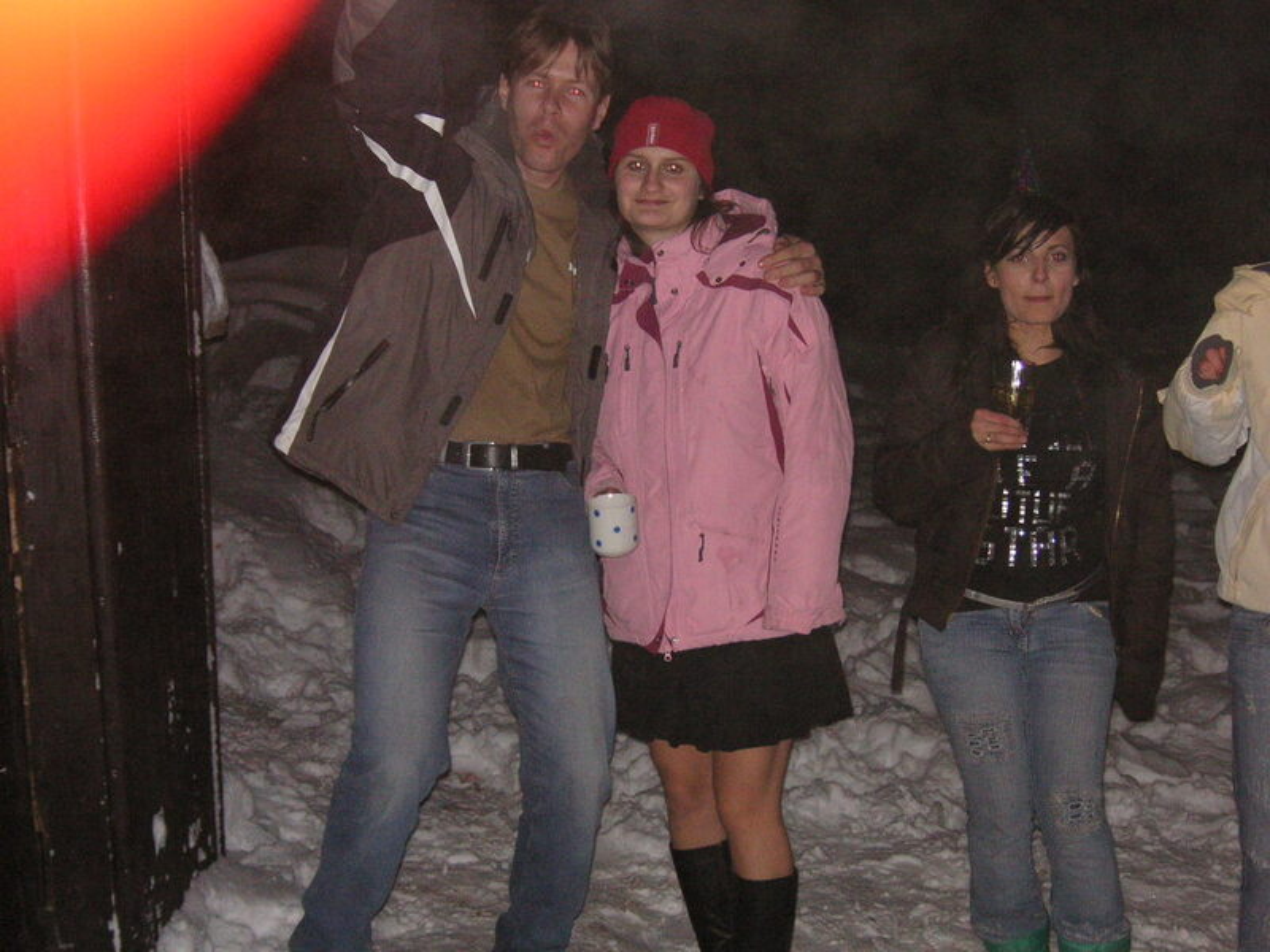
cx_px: 635
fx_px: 2128
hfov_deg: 33.2
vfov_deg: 25.2
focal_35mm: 58
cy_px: 476
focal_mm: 9.6
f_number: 3.7
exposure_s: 1/60
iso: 160
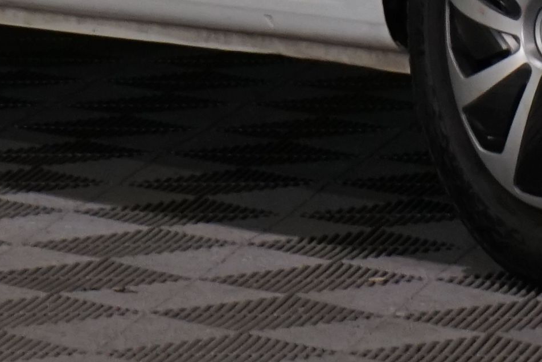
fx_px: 6640
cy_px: -447
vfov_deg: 3.1
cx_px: 679
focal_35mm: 441
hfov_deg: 4.7
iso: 1250
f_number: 5.6
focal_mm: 70
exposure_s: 1/160
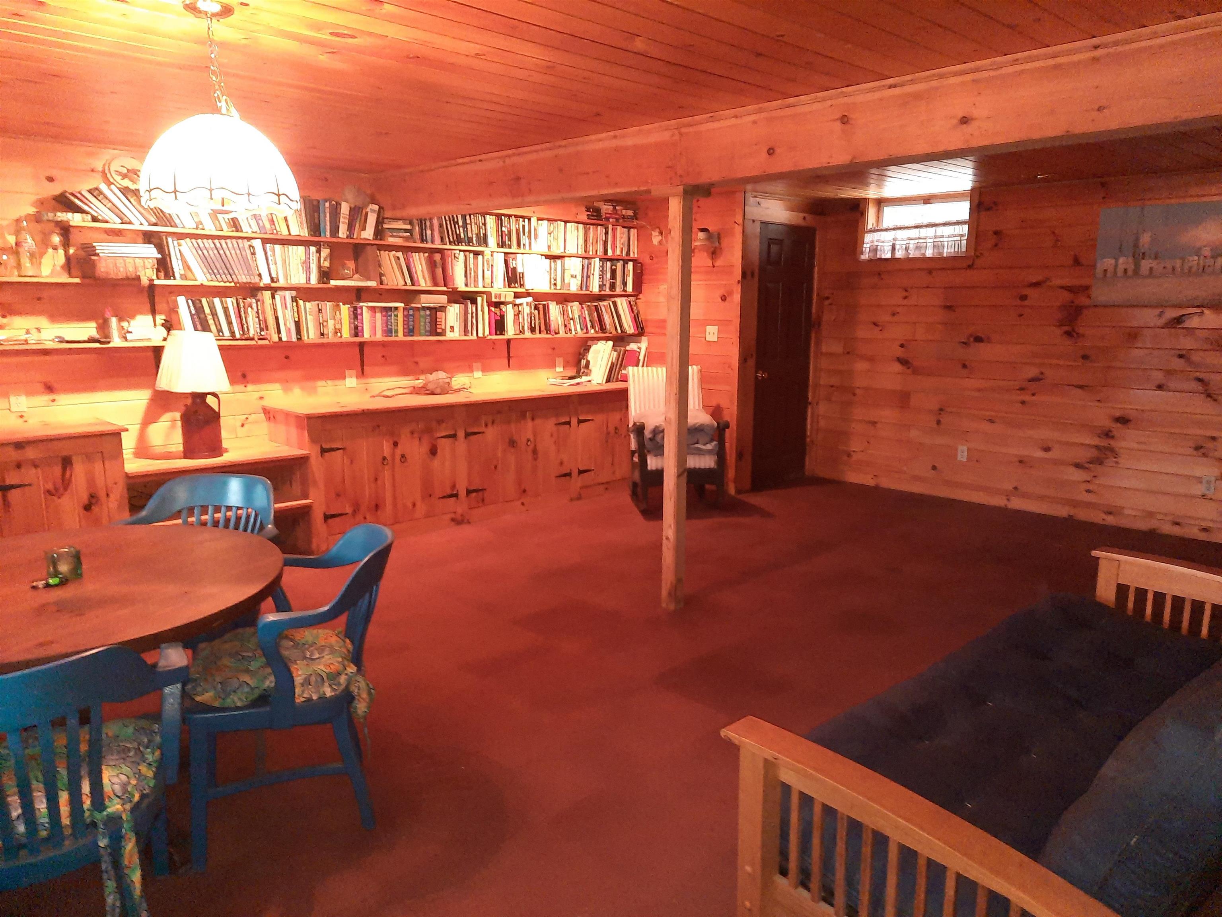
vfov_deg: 54.9
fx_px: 883
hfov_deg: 69.4
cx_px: 611
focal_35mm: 25
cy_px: 458
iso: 800
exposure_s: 1/20
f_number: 2
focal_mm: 4.6
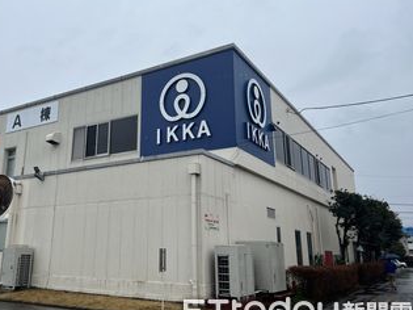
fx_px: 394
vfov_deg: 42.9
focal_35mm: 33
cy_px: 141
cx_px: 160
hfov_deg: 54.9
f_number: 1.5
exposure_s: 1/3257
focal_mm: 5.7
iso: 50
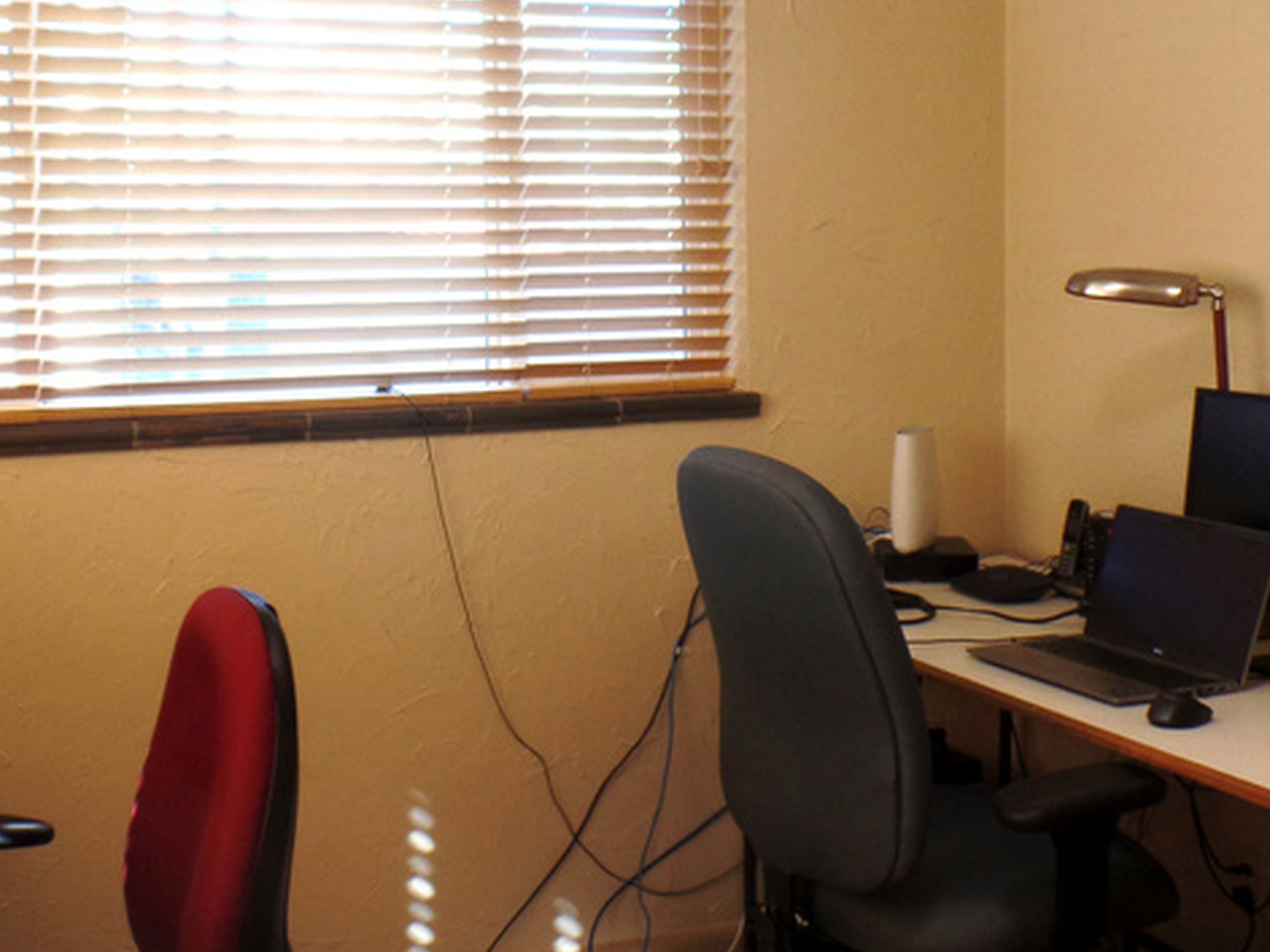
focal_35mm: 50
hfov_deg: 38.1
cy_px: 294
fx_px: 1834
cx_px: 558
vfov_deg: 28.8
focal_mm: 4.1
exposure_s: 1/45
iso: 80
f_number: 3.2
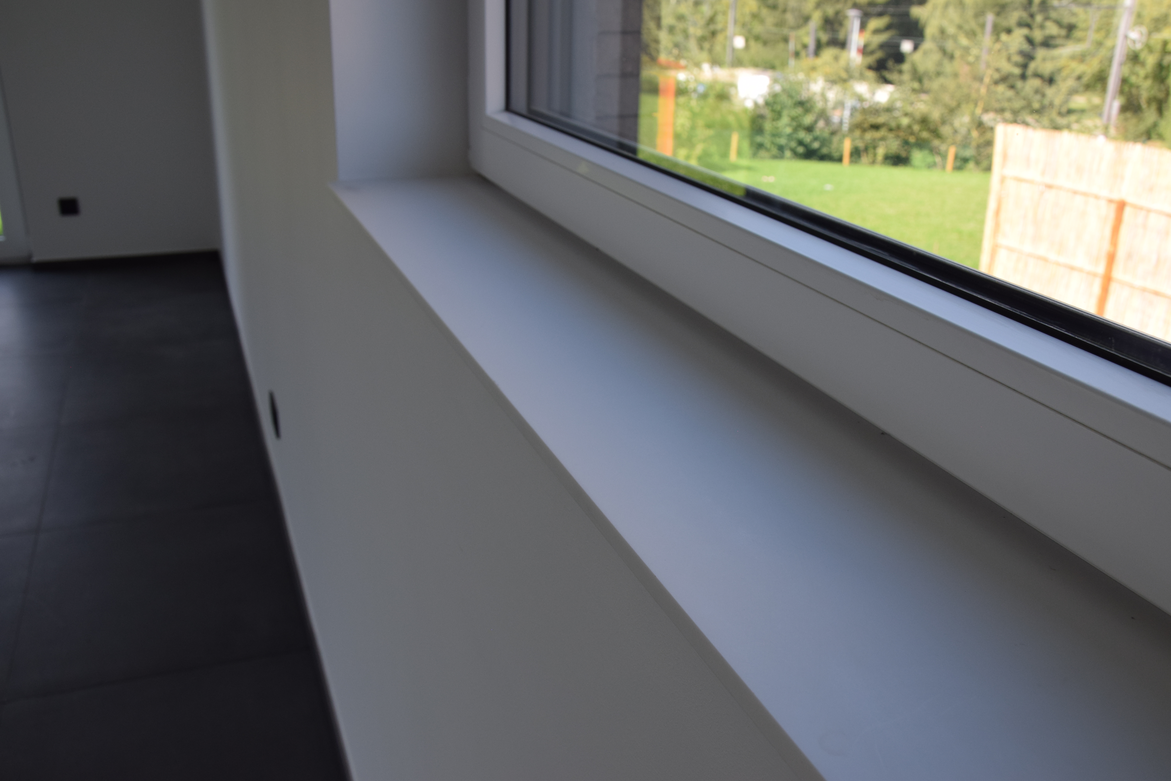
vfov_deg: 40.0
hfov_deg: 57.2
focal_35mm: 33
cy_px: 390
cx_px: 586
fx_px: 1073
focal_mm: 22
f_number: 8
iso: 400
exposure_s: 1/250
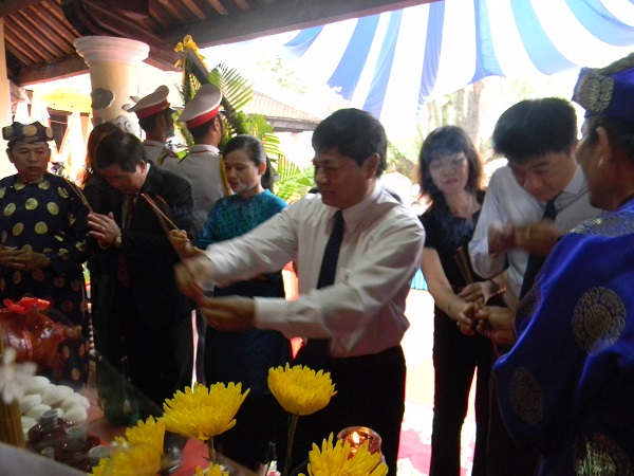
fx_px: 513
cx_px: 317
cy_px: 238
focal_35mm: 28
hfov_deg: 63.4
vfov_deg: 49.7
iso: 400
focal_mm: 5
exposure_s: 1/19.6
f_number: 3.5
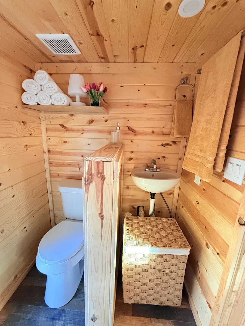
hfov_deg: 85.7
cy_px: 163
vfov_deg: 102.1
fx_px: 132
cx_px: 122
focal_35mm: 14
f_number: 2.2
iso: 640
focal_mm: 2.22
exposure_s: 1/60
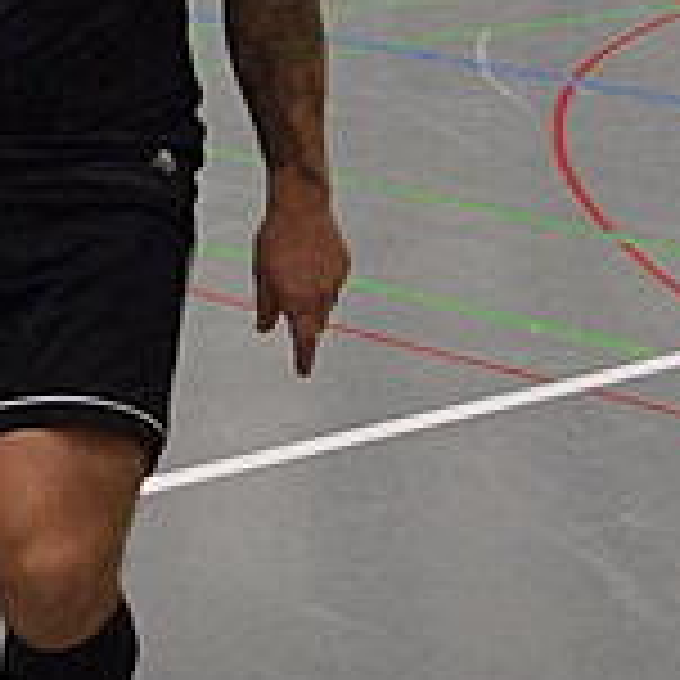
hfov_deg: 10.4
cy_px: 234
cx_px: -279
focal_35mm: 164
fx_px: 3645
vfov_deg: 10.6
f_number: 3.5
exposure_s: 1/500
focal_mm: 18
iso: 3200
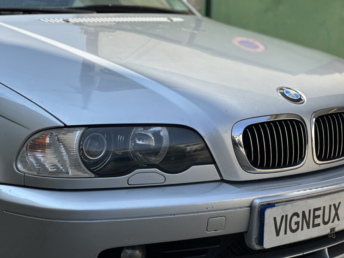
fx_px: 765
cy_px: 129
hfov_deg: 25.3
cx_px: 172
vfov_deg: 19.1
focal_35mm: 77
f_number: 2.8
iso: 32
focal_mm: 9
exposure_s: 1/619
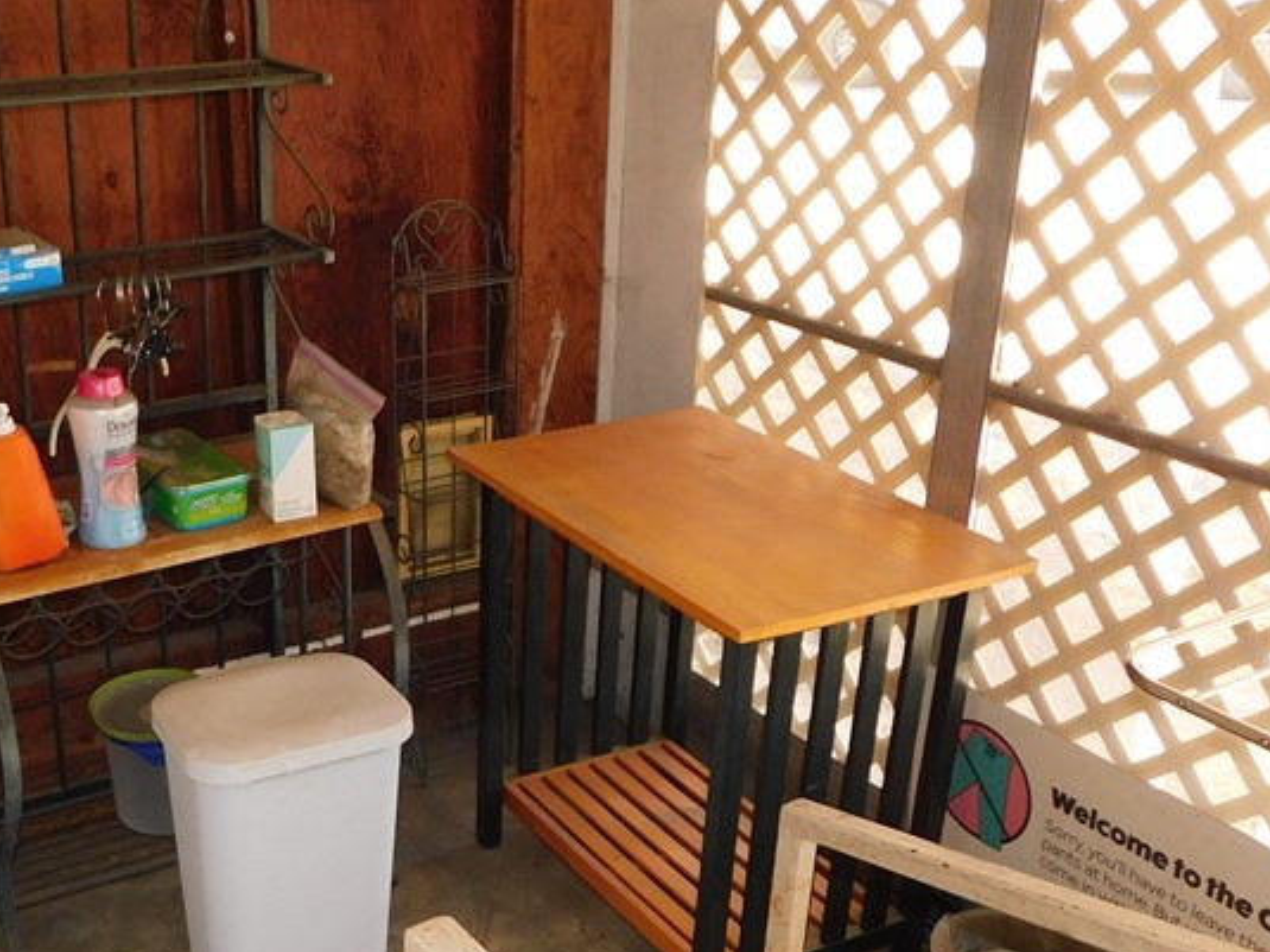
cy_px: 681
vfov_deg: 32.4
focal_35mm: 44
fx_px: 1614
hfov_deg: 41.9
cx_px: 342
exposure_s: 1/30
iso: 200
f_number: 3
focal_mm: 4
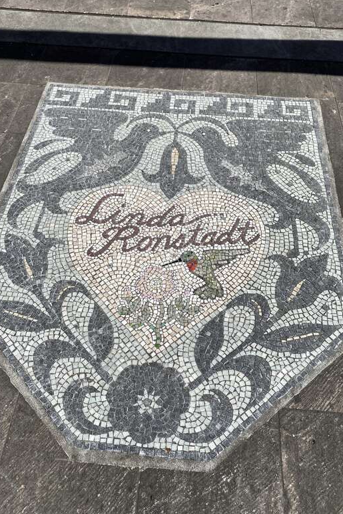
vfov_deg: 65.5
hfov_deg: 46.4
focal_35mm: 28
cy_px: 249
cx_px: 160
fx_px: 400
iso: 32
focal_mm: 4.25
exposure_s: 1/4274
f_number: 1.8
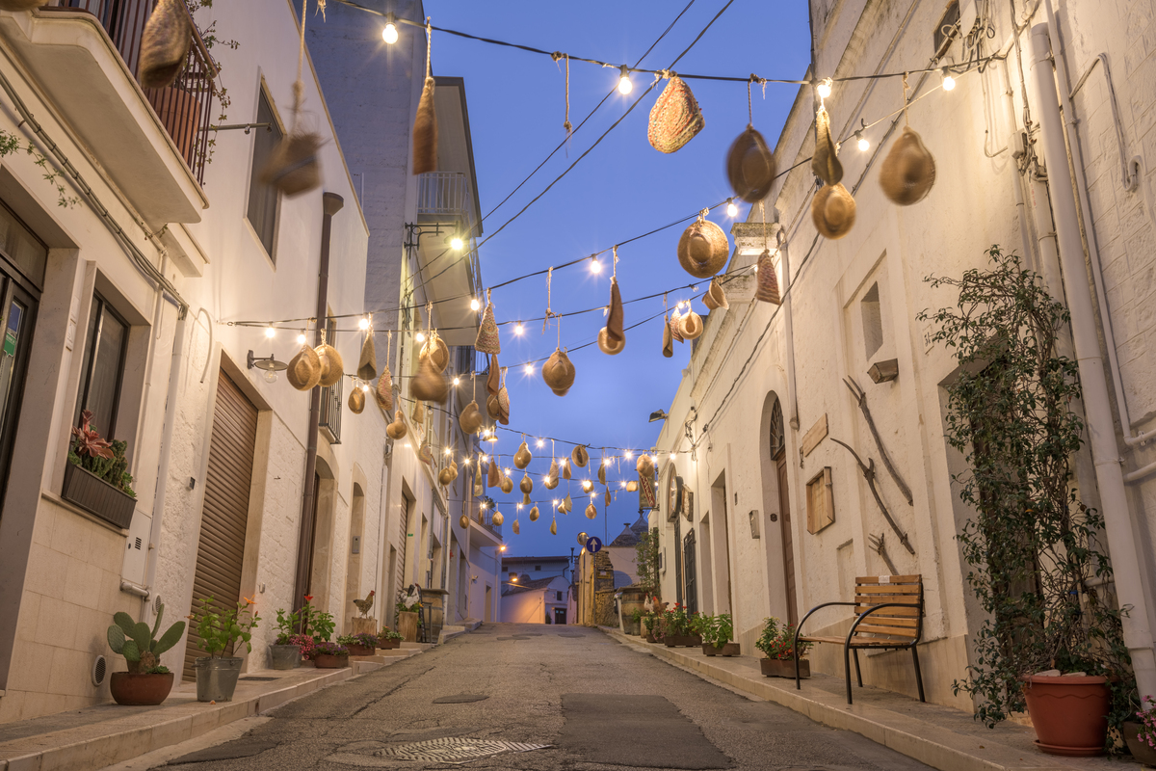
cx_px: 578
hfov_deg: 58.7
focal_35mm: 32
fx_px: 1027
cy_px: 386
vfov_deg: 41.1
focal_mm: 32
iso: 64
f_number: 11
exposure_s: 1/8
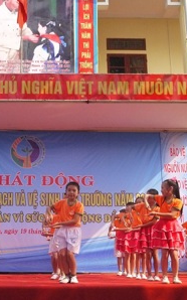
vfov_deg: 35.7
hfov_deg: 22.5
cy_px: 150
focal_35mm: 57
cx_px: 47
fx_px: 465
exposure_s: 1/4000
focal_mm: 20
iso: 1600
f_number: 4.5
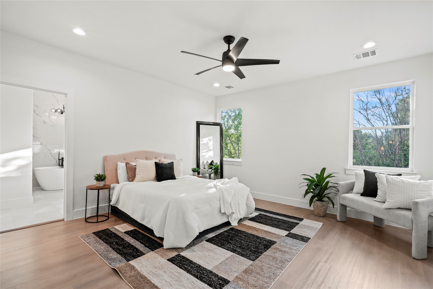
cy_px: 144
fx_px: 198
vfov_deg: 72.1
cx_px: 216
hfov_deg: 95.0
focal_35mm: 16
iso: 125
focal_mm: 11
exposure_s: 1/3
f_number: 7.1
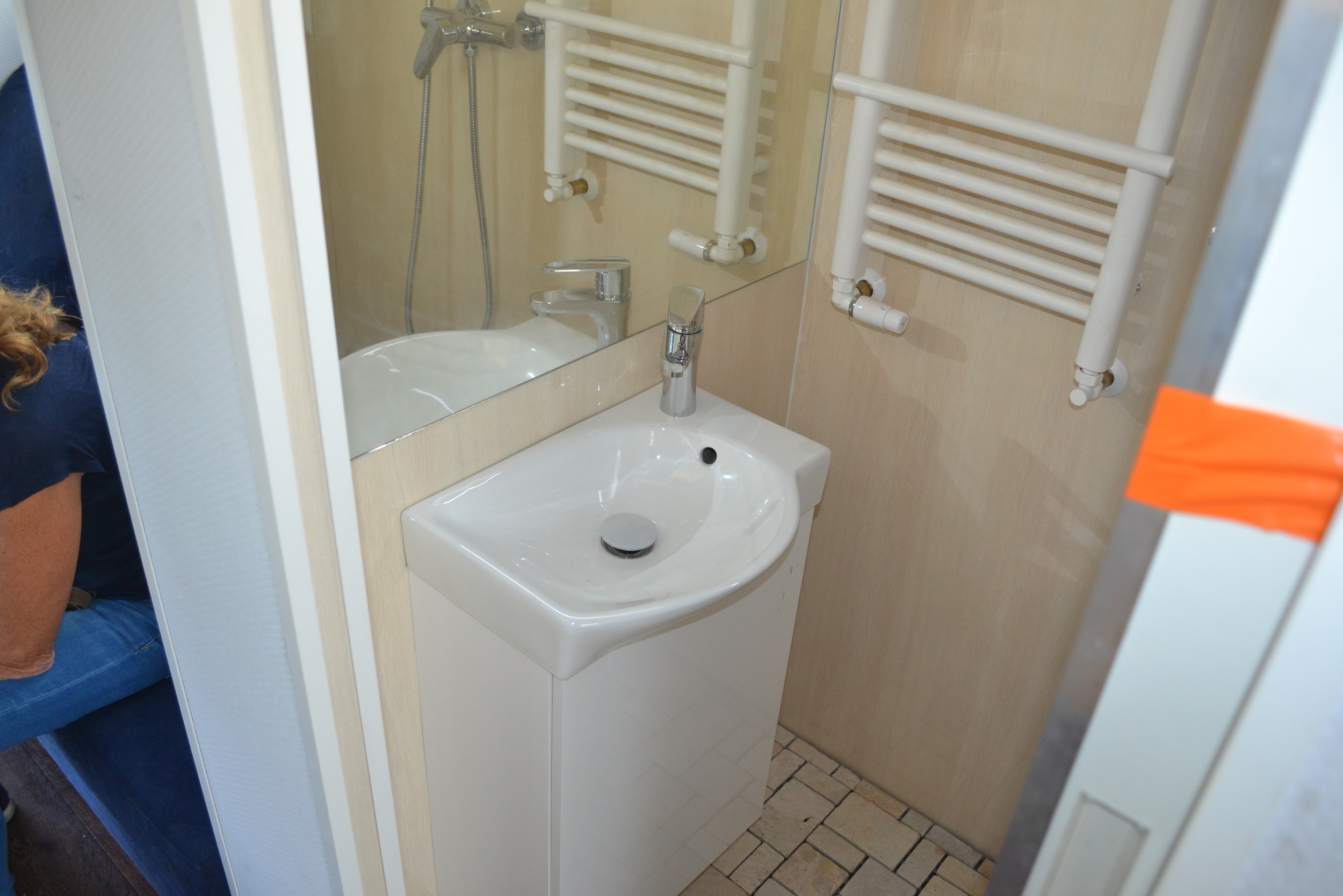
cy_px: 448
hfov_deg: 67.4
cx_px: 672
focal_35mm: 27
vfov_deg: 47.9
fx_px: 1007
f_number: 3.5
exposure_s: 1/60
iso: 720
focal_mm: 18
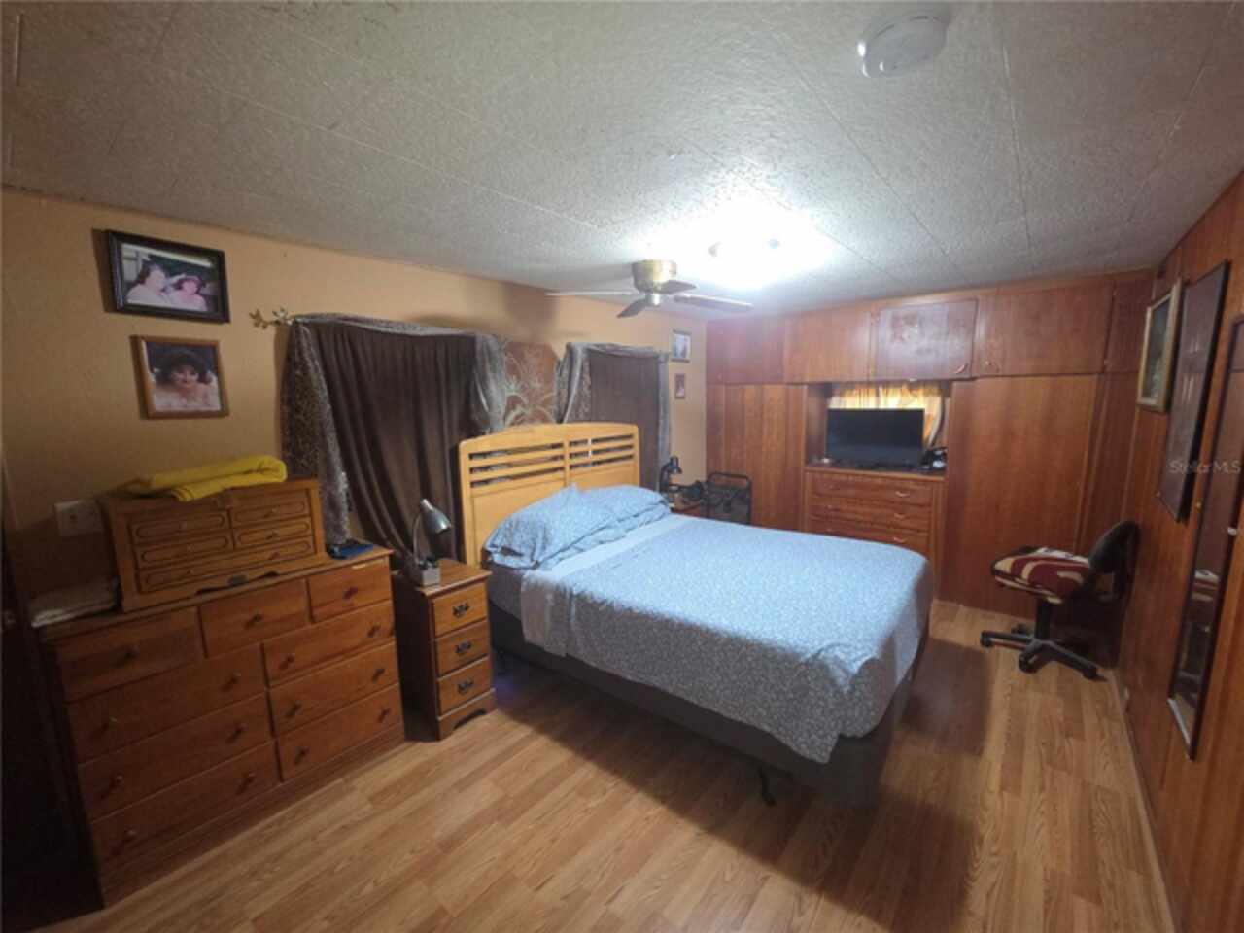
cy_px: 466
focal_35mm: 13
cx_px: 622
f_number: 2.2
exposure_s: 1/9.99
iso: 250
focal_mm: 2.2
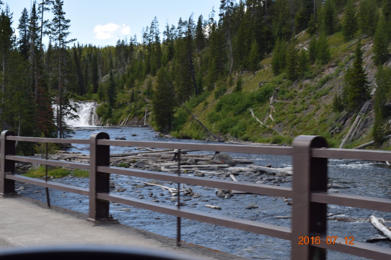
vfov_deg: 22.6
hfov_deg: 33.4
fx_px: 651
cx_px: 196
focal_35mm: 60
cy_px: 130
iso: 220
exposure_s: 1/250
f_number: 8
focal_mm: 40
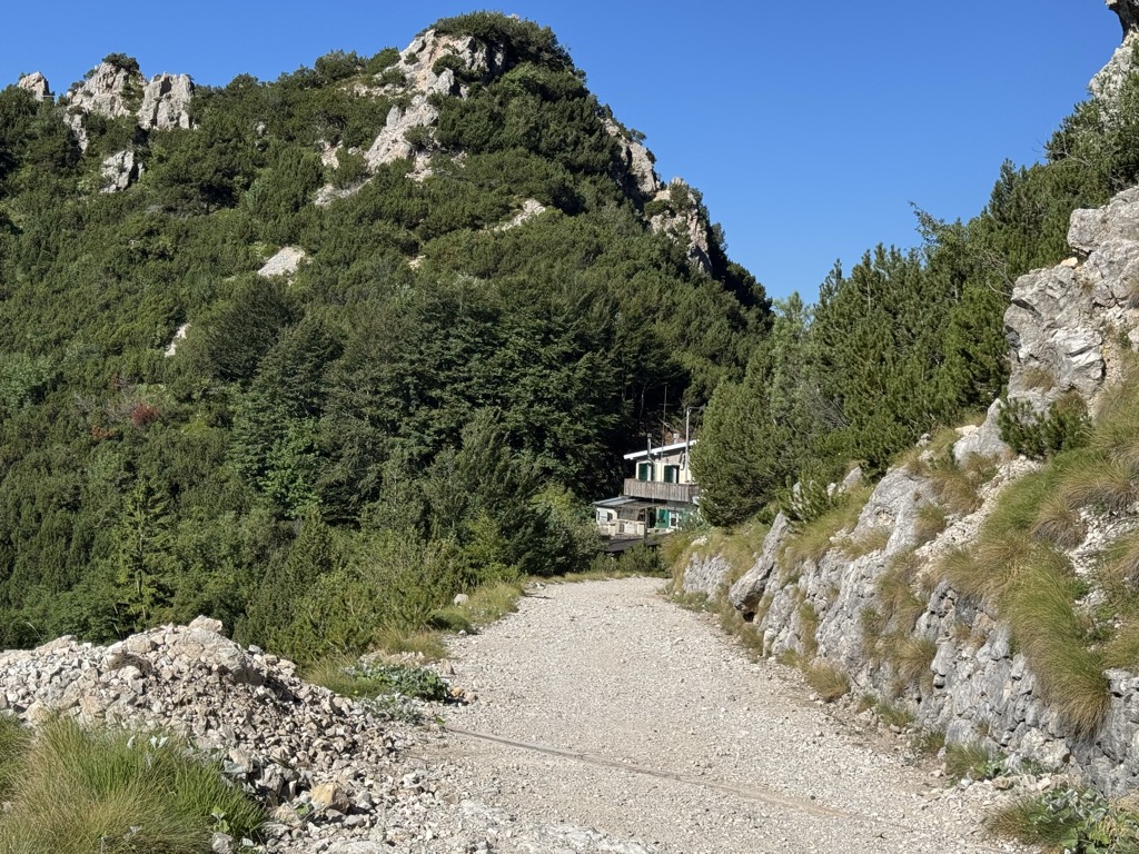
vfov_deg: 30.3
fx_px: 1579
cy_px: 427
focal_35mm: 48
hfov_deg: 39.7
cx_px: 570
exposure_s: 1/4310
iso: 64
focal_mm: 6.76
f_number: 1.78
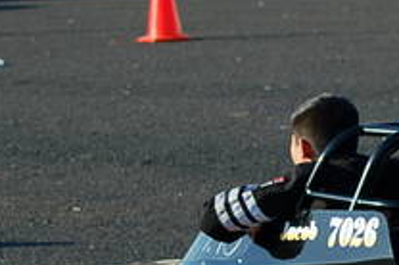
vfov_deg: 4.5
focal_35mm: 303
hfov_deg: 6.8
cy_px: 195
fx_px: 3353
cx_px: 349
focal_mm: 70
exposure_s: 1/500
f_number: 5.6
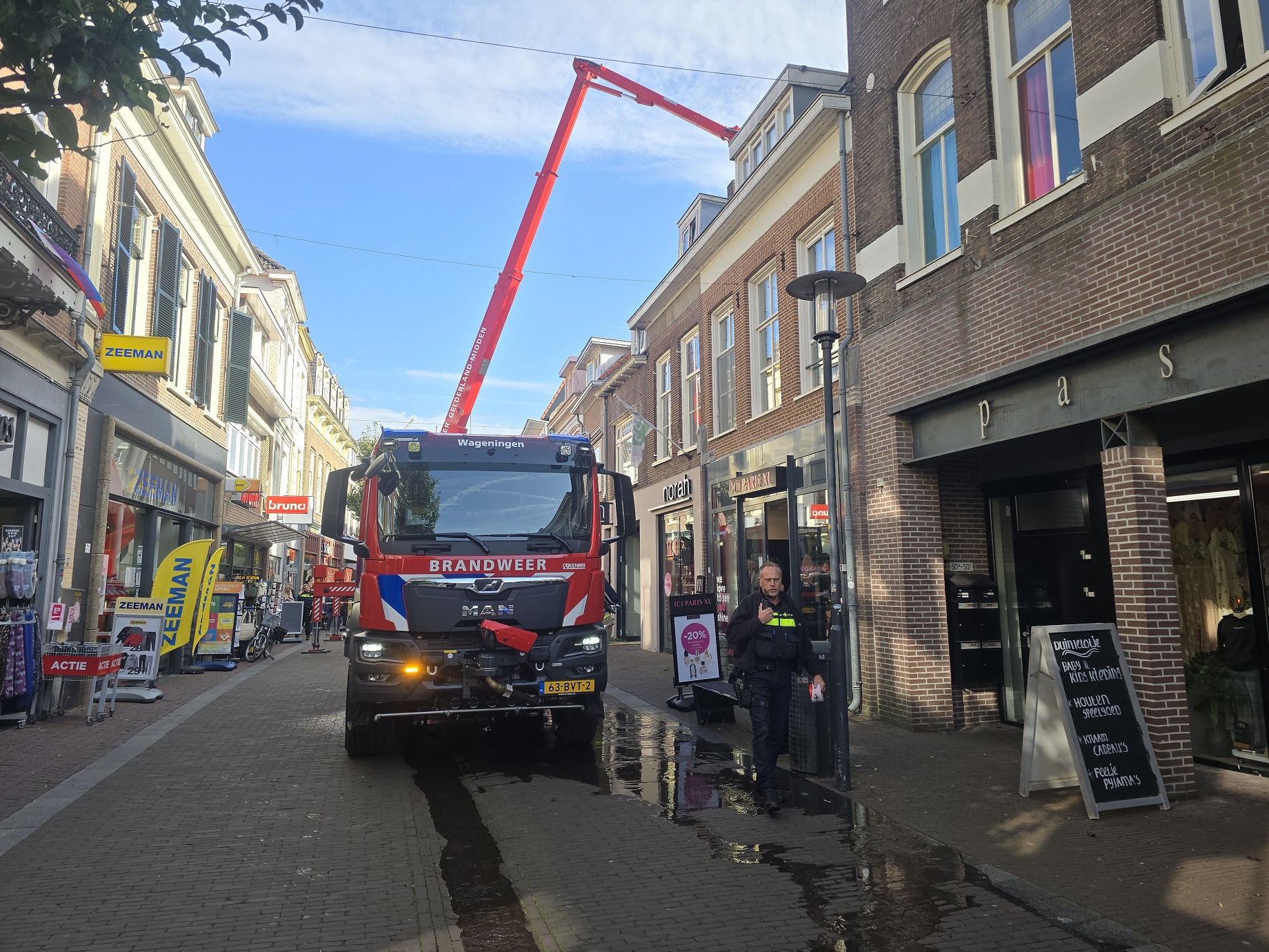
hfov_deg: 71.6
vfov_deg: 56.8
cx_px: 657
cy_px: 456
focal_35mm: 24
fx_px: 880
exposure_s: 1/334
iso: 12
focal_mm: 6.3
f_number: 1.7
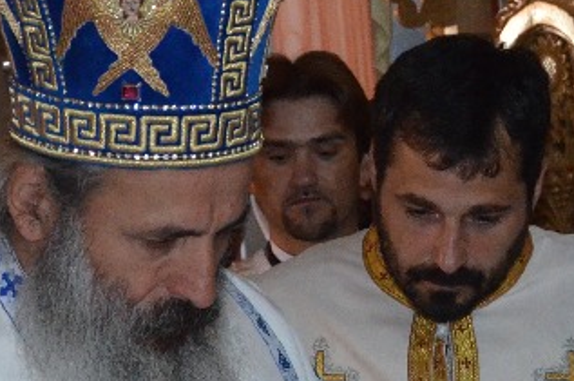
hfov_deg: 14.3
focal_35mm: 142
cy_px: 376
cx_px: 523
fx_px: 2258
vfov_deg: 9.6
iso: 3200
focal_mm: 25
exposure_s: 1/60
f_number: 4
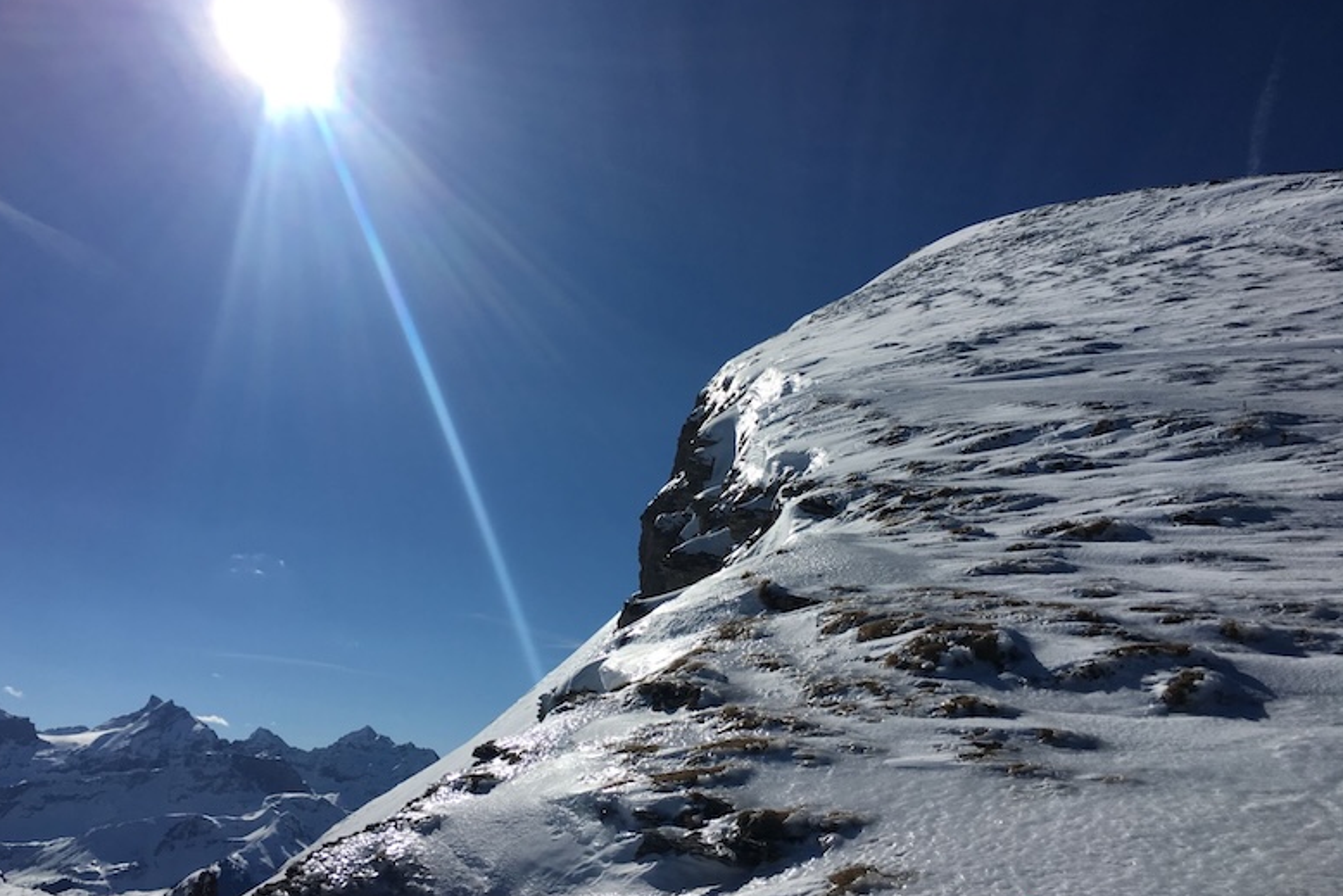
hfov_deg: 60.3
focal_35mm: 31
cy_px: 466
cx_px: 658
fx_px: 1157
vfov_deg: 42.3
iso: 25
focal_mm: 4.15
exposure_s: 1/7692
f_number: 2.2
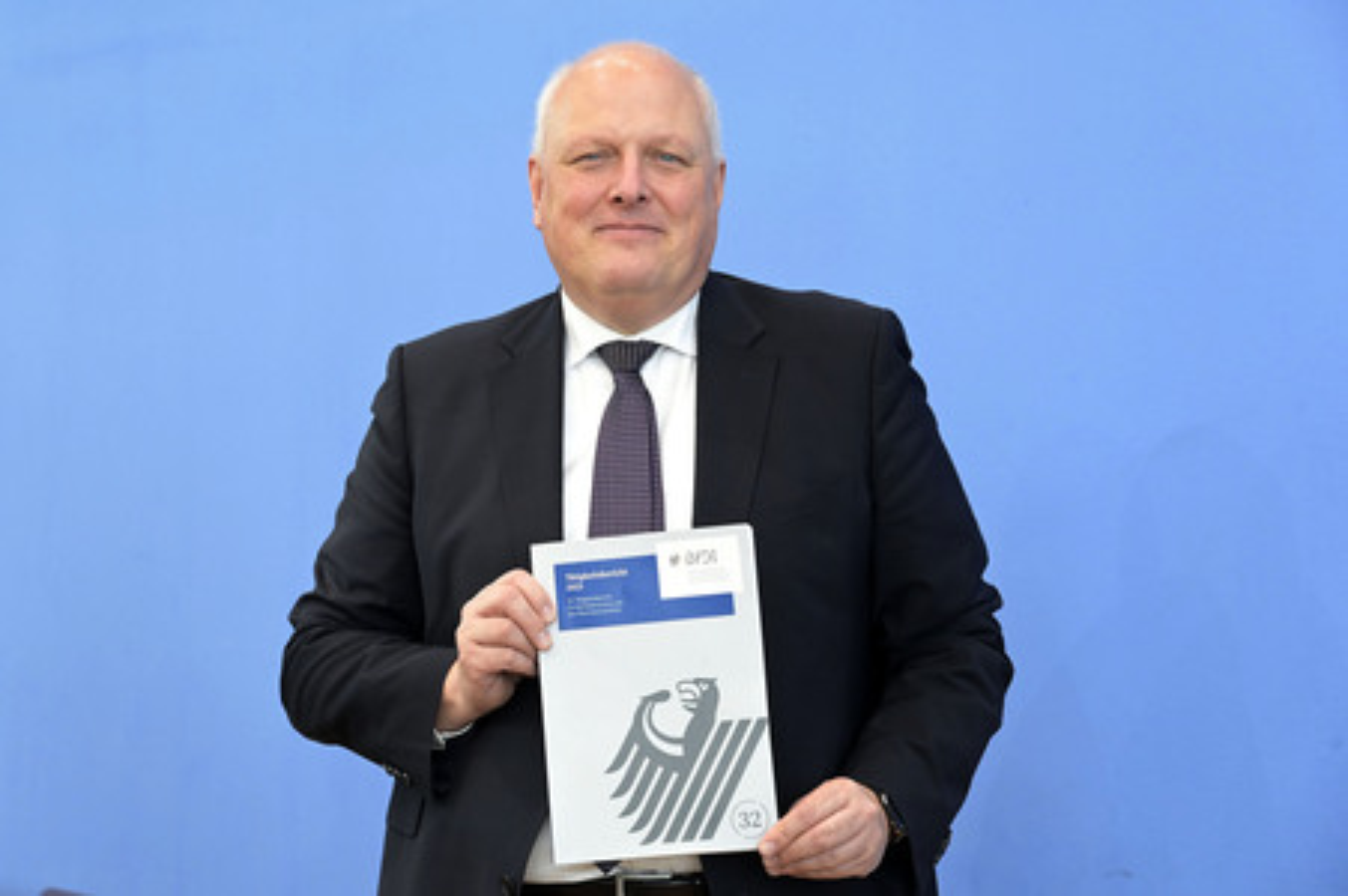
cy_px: 448
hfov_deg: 28.9
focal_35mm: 70
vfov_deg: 19.4
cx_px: 674
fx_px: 2619
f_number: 5.6
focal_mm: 70
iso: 4000
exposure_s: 1/250
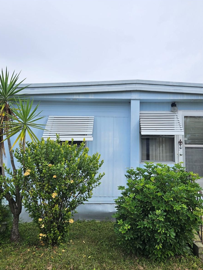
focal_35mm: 31
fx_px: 242
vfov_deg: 58.4
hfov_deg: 45.3
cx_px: 115
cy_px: 135
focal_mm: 5.4
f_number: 1.8
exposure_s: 1/1899
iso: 25
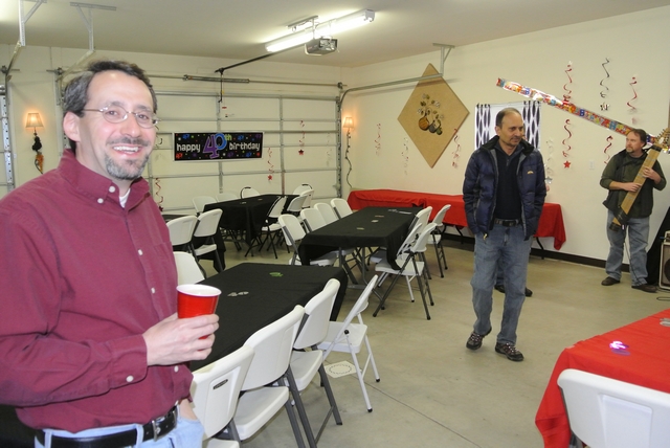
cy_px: 224
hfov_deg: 61.9
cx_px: 335
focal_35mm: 30
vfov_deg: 43.7
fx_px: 559
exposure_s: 1/100
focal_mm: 11.4
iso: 800
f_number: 4
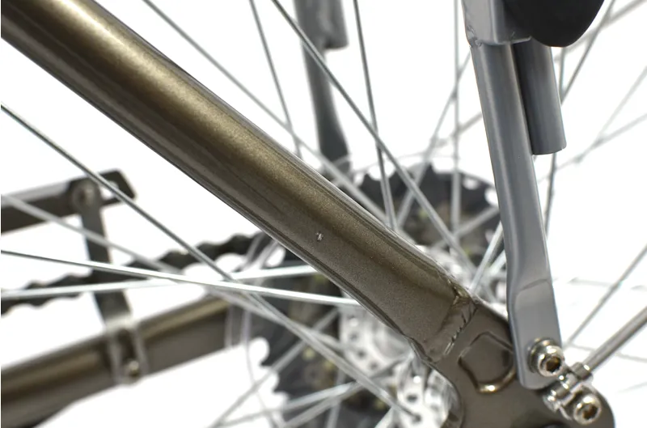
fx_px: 941
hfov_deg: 37.9
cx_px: 324
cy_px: 214
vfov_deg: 25.6
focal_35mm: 52
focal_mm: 35
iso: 400
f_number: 5.6
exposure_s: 1/60
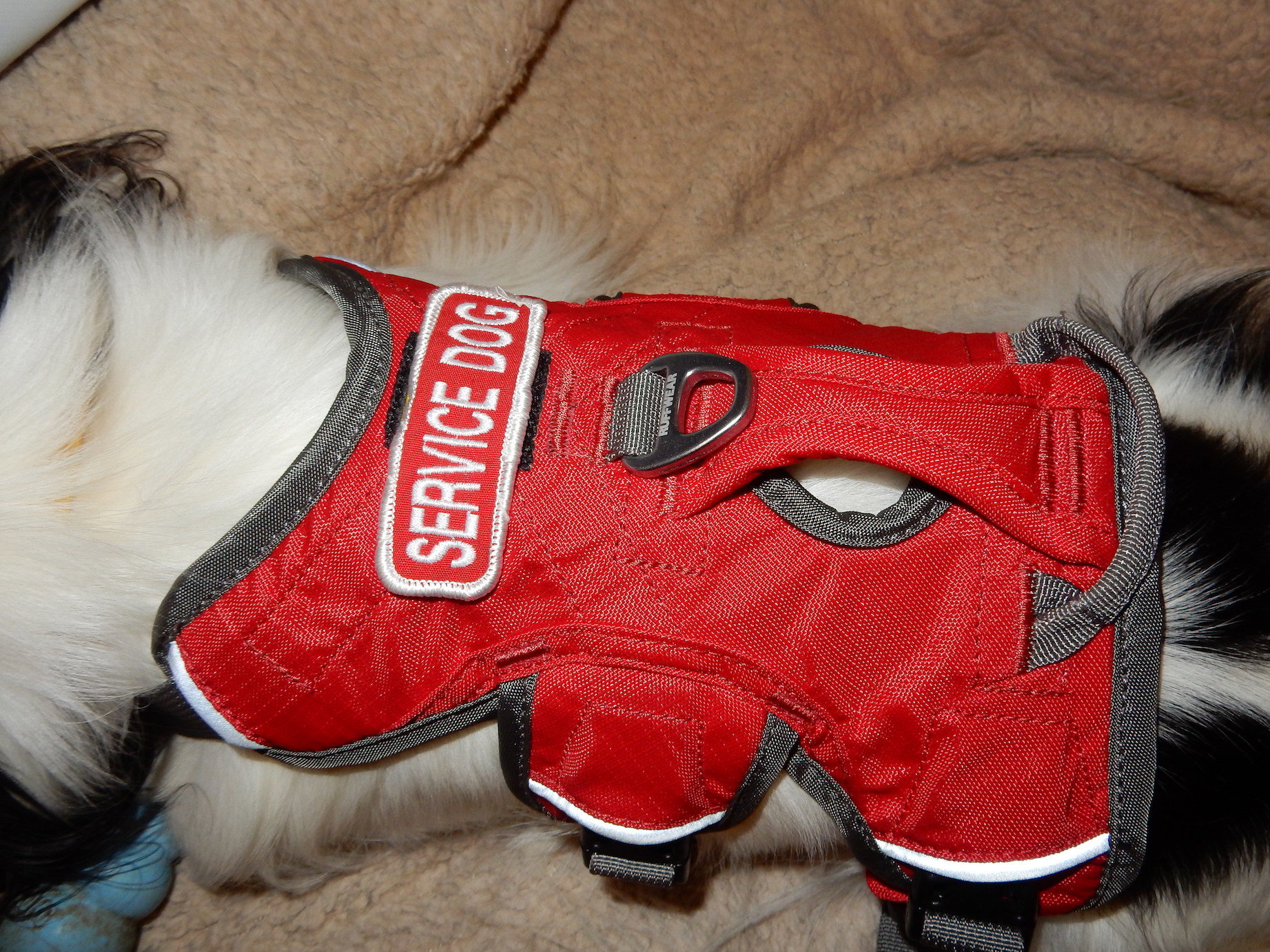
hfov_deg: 69.4
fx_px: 917
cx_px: 635
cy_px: 476
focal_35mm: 25
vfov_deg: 54.9
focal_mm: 4.5
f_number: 3.7
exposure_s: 1/30
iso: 200
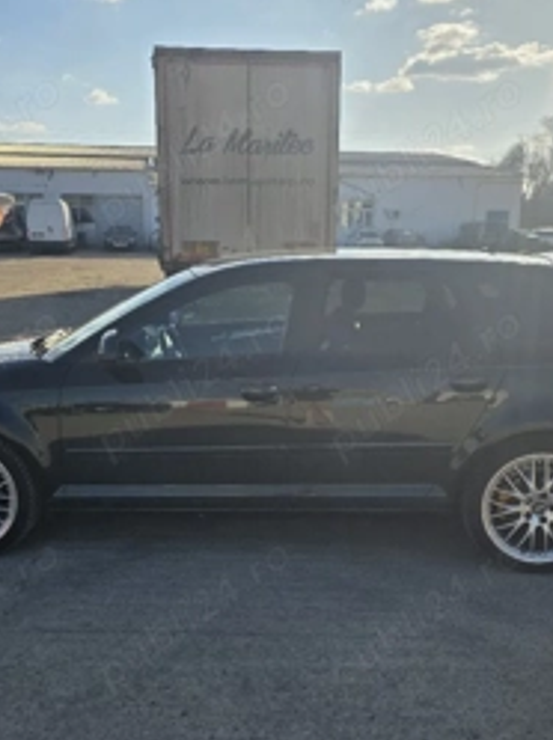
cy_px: 419
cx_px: 253
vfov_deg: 50.1
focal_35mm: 37
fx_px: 790
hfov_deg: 38.5
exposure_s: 1/10000
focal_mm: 6.3
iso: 50
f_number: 1.7
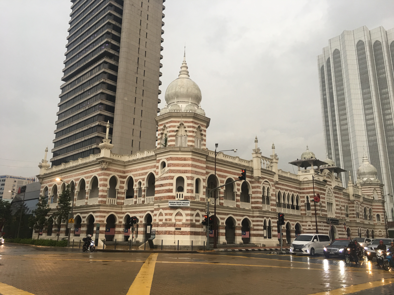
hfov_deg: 61.7
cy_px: 148
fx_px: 330
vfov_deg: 48.2
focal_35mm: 29
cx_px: 197
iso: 25
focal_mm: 4.15
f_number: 2.2
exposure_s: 1/33
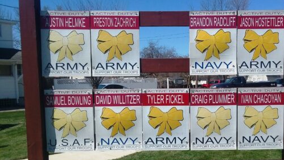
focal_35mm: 38
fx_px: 286
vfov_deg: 30.9
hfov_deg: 52.4
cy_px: 110
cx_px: 170
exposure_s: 1/2127
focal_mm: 2.47
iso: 40
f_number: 1.9
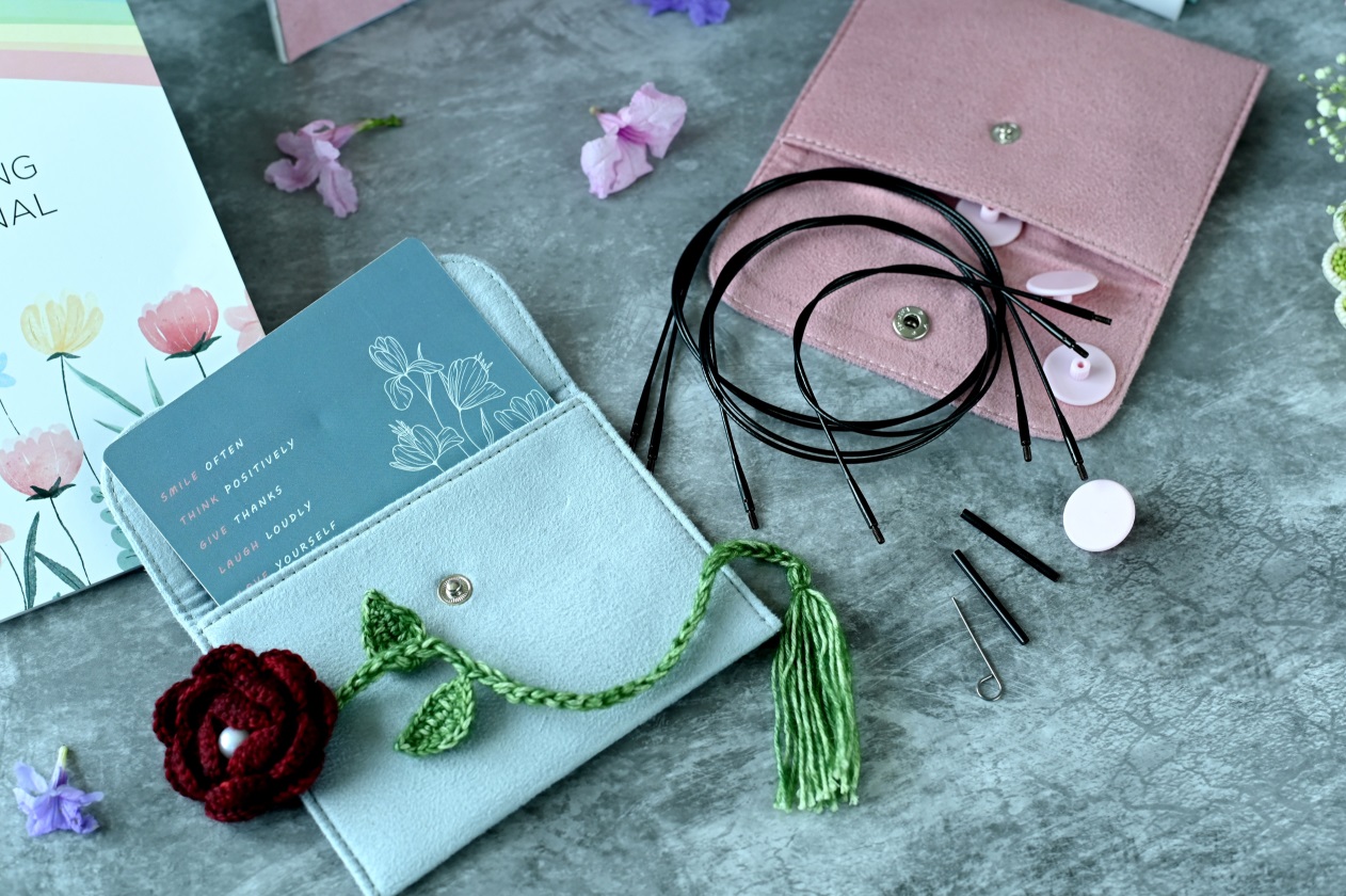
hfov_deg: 39.6
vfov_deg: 27.0
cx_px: 673
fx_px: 1868
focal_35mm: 50
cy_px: 448
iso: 640
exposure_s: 1/100
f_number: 5
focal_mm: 50
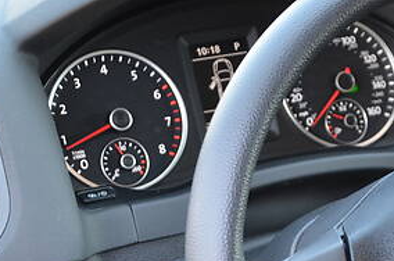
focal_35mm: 135
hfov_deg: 15.1
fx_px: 1474
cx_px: 337
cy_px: 278
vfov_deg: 10.0
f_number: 4.2
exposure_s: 1/60
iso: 400
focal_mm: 32
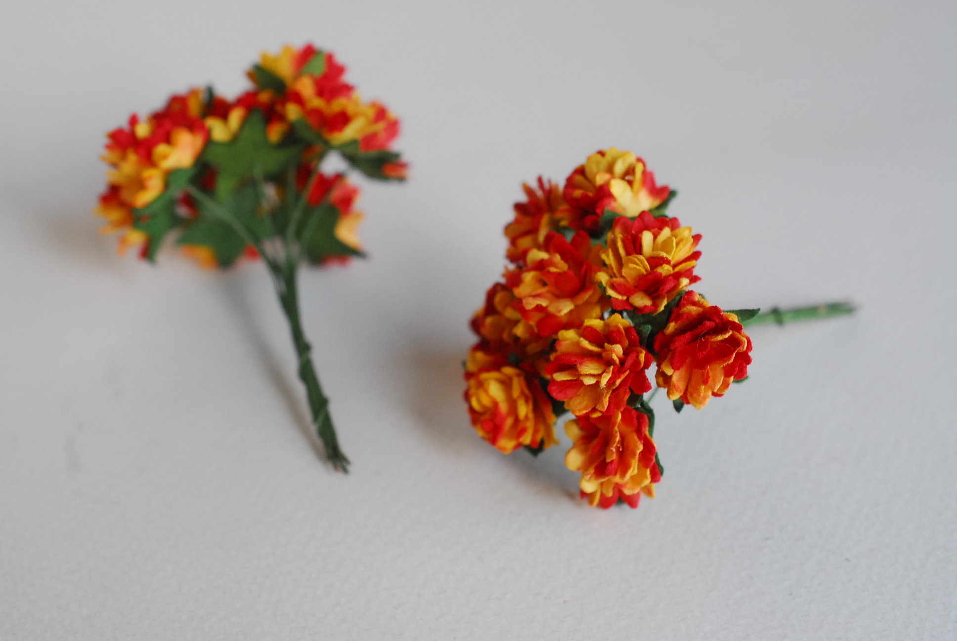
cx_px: 478
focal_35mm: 60
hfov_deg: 33.4
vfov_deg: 22.7
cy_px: 320
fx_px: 1597
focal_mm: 40
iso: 640
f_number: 5.6
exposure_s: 1/80
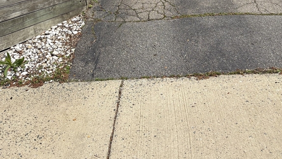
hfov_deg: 52.8
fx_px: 284
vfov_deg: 28.2
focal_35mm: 38
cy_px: -20
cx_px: 141
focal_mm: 5.96
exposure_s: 1/4329
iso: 50
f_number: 1.6
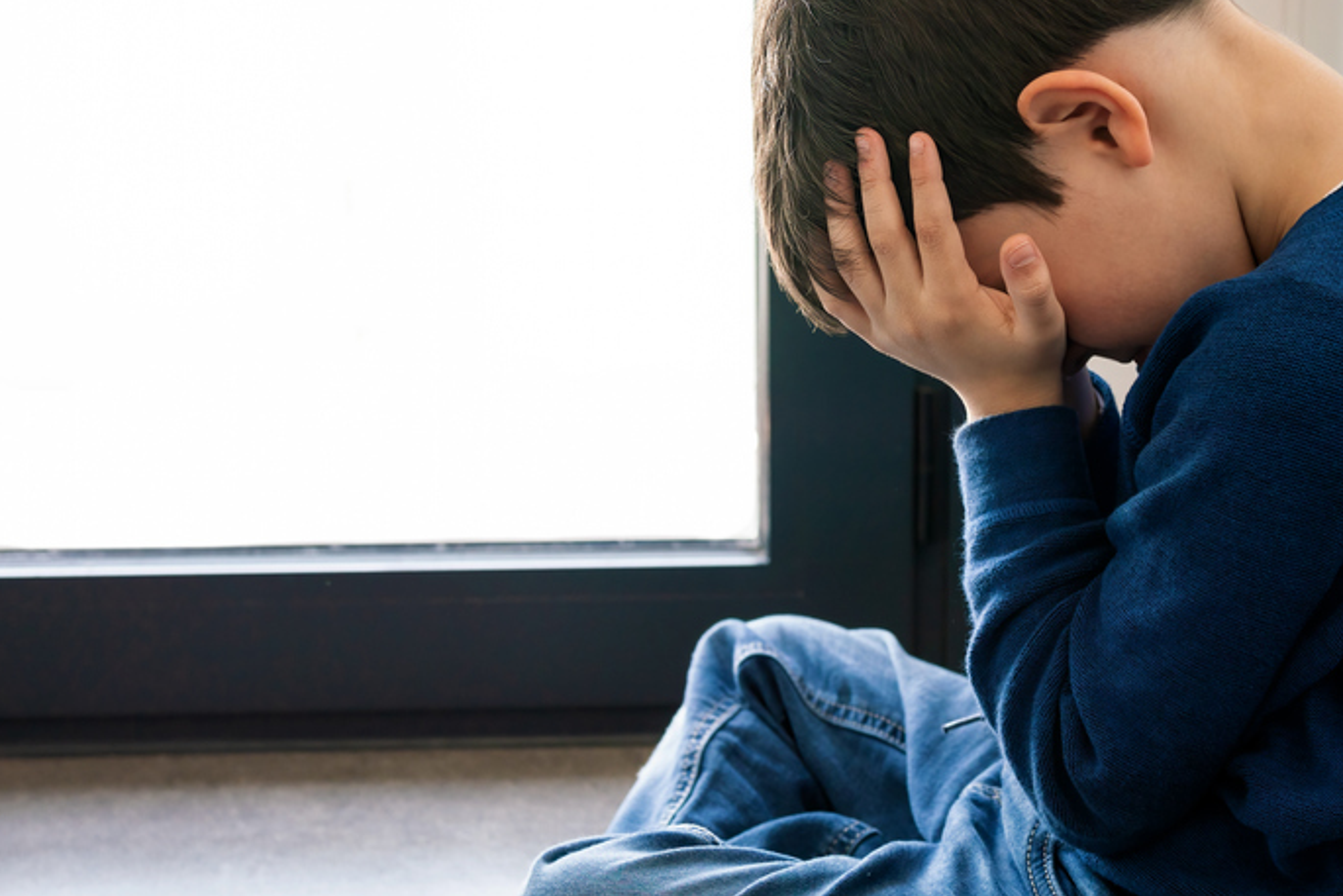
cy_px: 494
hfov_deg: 31.2
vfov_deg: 21.2
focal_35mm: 64
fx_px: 2388
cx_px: 871
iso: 400
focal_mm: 35
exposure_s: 1/60
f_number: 4.5
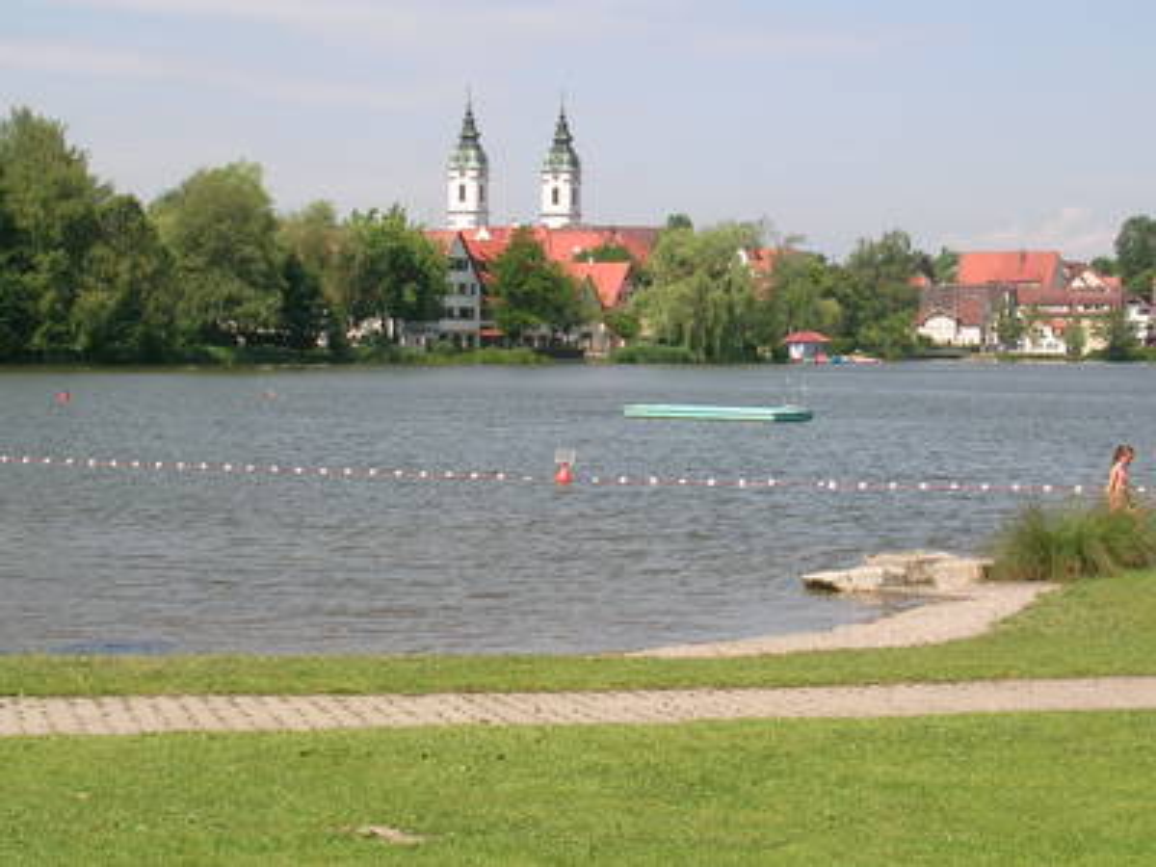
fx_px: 2872
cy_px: 434
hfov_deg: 22.8
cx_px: 578
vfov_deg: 17.2
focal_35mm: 86
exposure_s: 1/197
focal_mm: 13
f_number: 7.1
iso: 50
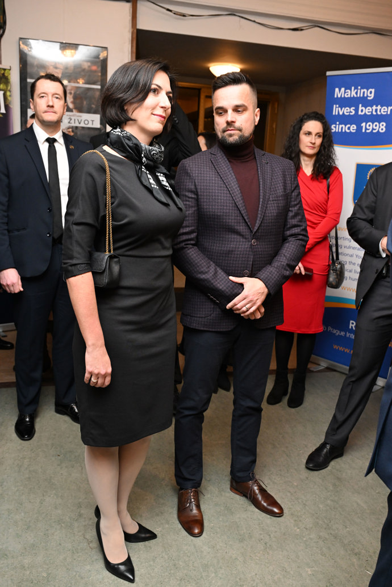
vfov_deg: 56.5
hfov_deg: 39.4
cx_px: 196
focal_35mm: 34
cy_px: 294
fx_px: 547
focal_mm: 33.5
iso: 2500
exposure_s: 1/125
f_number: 5.6
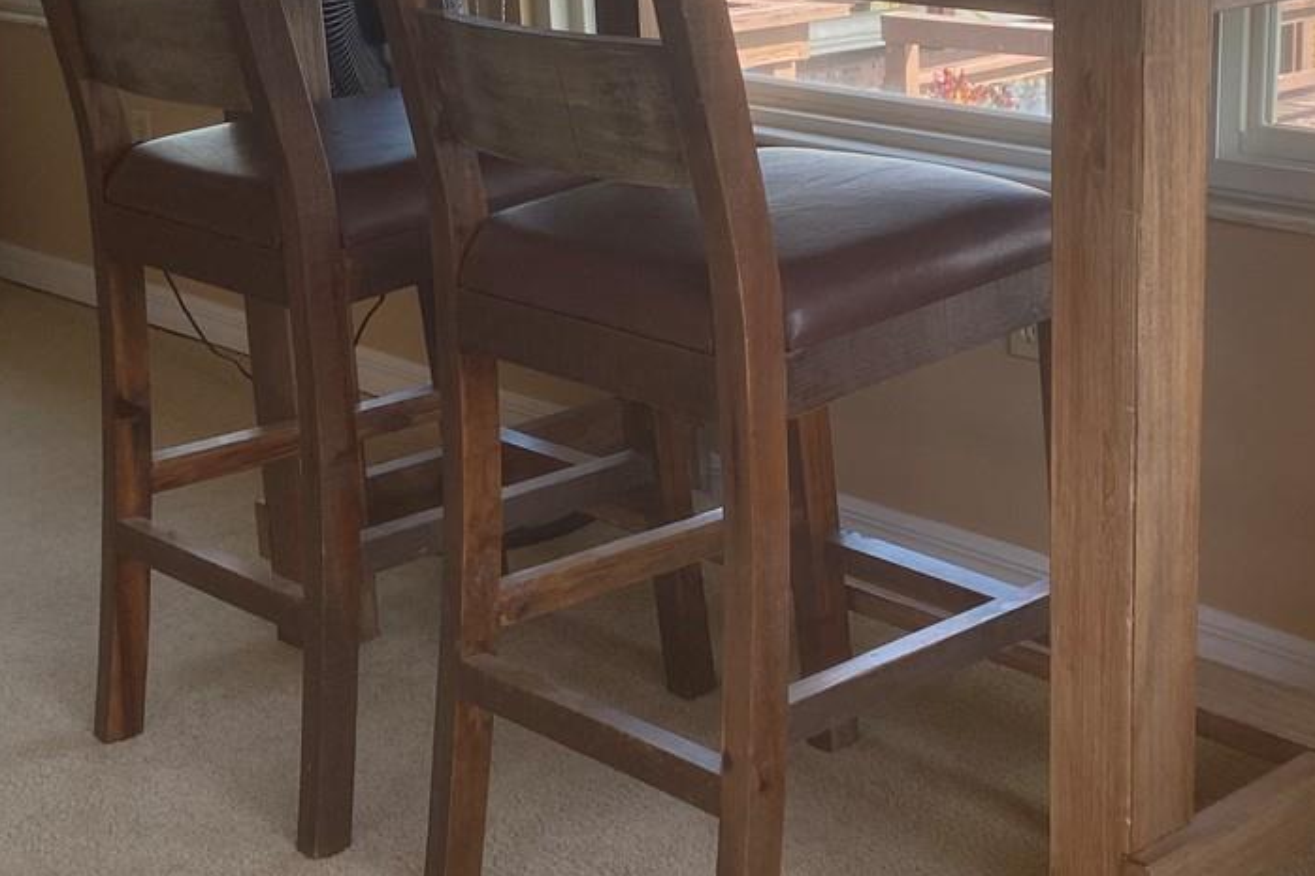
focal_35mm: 62
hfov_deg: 32.2
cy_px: 384
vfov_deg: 21.9
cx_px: 855
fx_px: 2264
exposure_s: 1/291
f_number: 1.8
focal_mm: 4.25
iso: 32
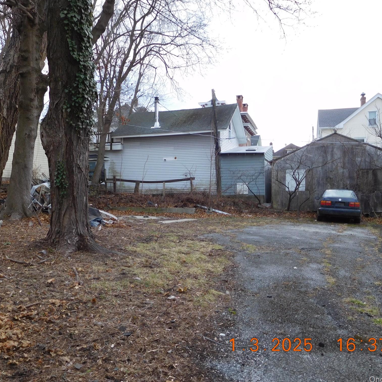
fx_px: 375
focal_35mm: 30
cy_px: 191
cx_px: 161
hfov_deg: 53.8
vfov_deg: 54.0
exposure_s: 1/80
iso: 125
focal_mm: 4.5
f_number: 3.4
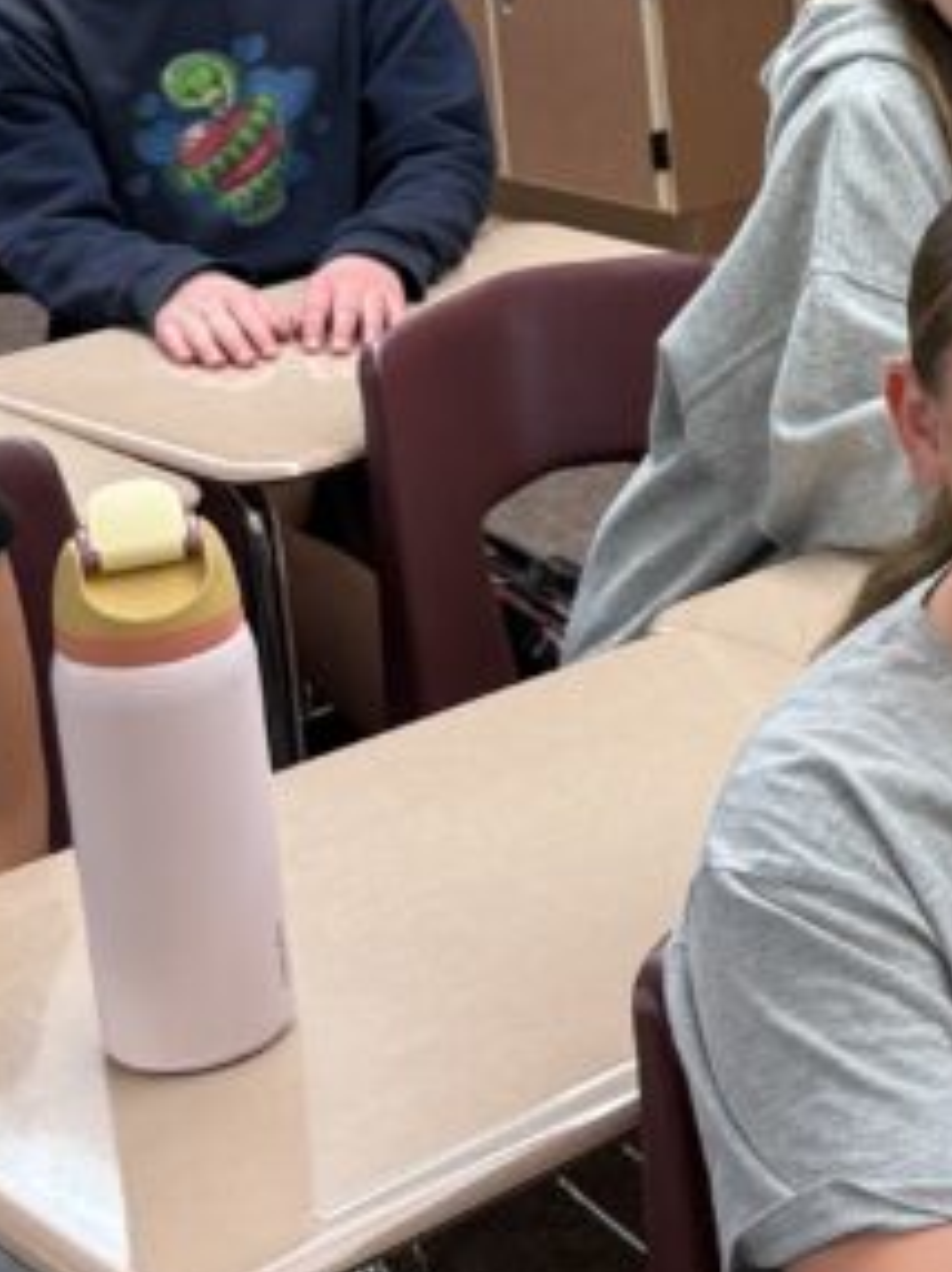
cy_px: 236
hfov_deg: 15.2
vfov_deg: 22.4
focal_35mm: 86
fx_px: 3158
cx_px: 1615
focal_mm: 6.76
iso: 160
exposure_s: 1/120
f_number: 1.78
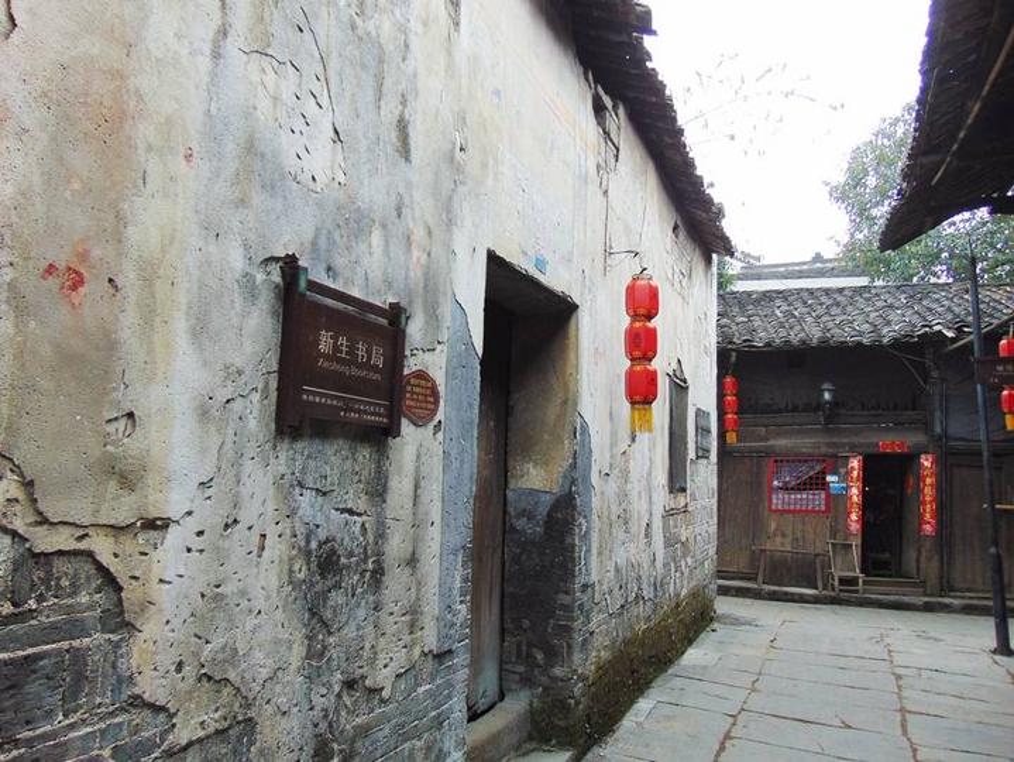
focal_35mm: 25
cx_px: 507
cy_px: 381
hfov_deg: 69.4
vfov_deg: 54.9
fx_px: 733
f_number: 3
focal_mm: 4.5
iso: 80
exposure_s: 1/50
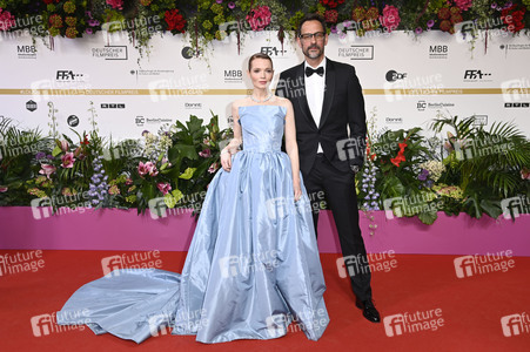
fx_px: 471
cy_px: 176
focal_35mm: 32
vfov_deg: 41.1
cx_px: 265
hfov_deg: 58.8
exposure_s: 1/200
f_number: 6.3
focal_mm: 32
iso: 640
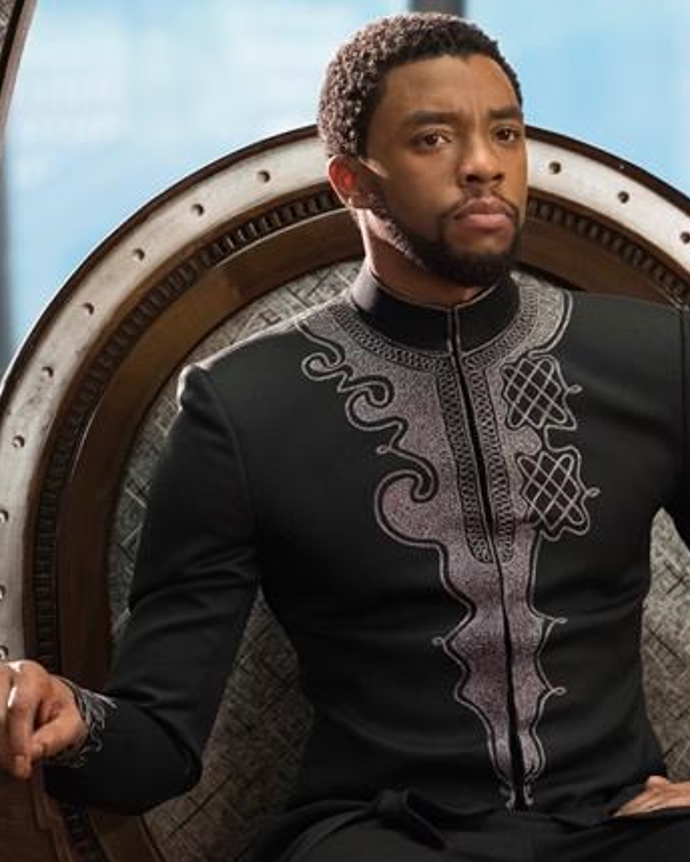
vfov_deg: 7.0
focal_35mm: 275
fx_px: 7020
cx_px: 483
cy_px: 432
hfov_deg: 5.6
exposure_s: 1/125
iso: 3200
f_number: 3.6
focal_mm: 129.2
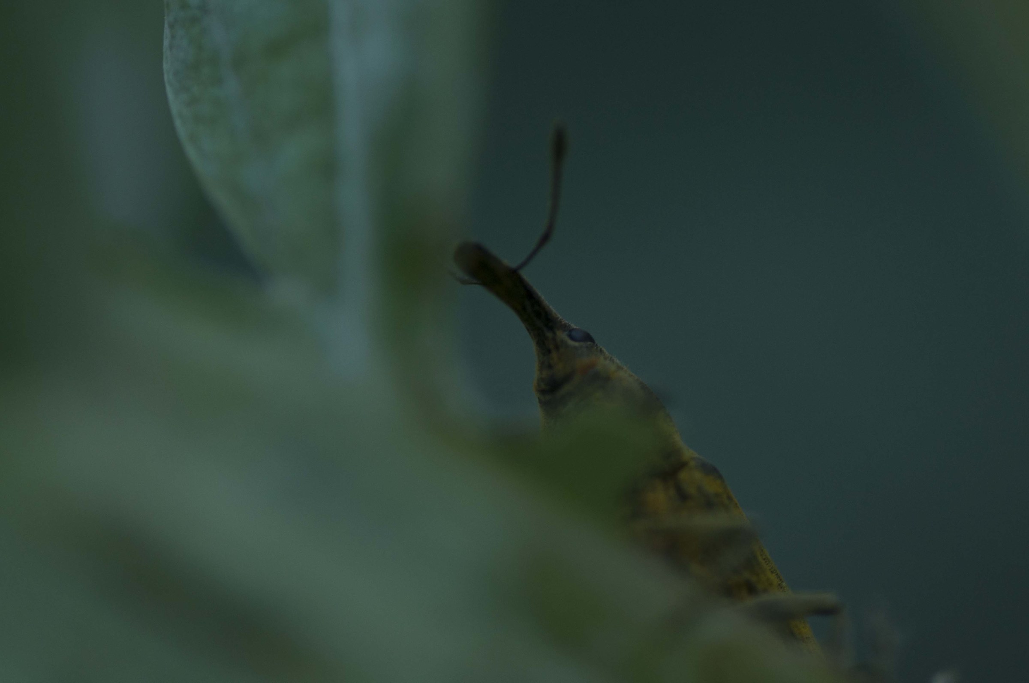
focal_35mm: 135
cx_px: 514
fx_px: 3854
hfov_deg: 15.2
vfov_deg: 10.1
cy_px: 342
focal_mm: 90
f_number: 7.1
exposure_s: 1/100
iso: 400
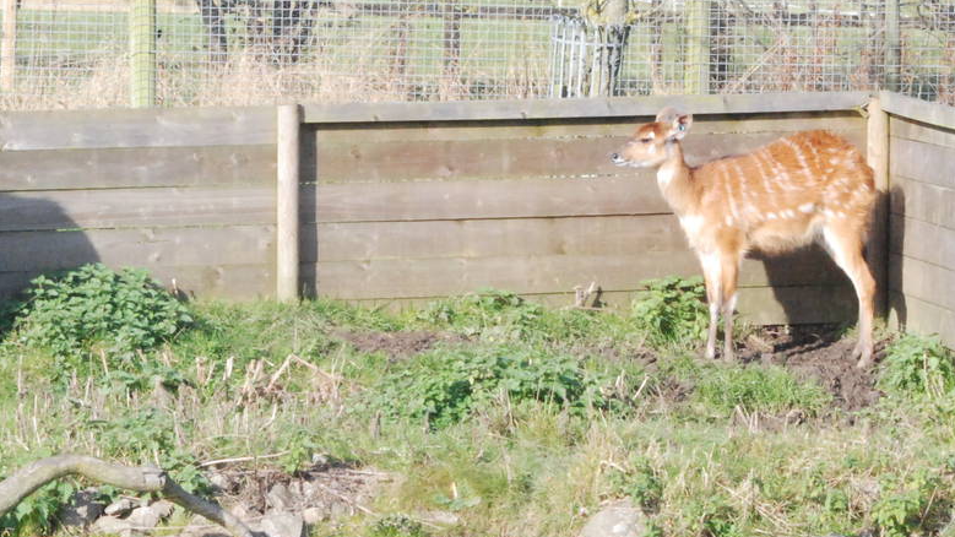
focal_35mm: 252
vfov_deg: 4.8
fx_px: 6381
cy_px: 162
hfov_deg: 8.6
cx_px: 272
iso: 1600
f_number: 22
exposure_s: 1/160
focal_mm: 78
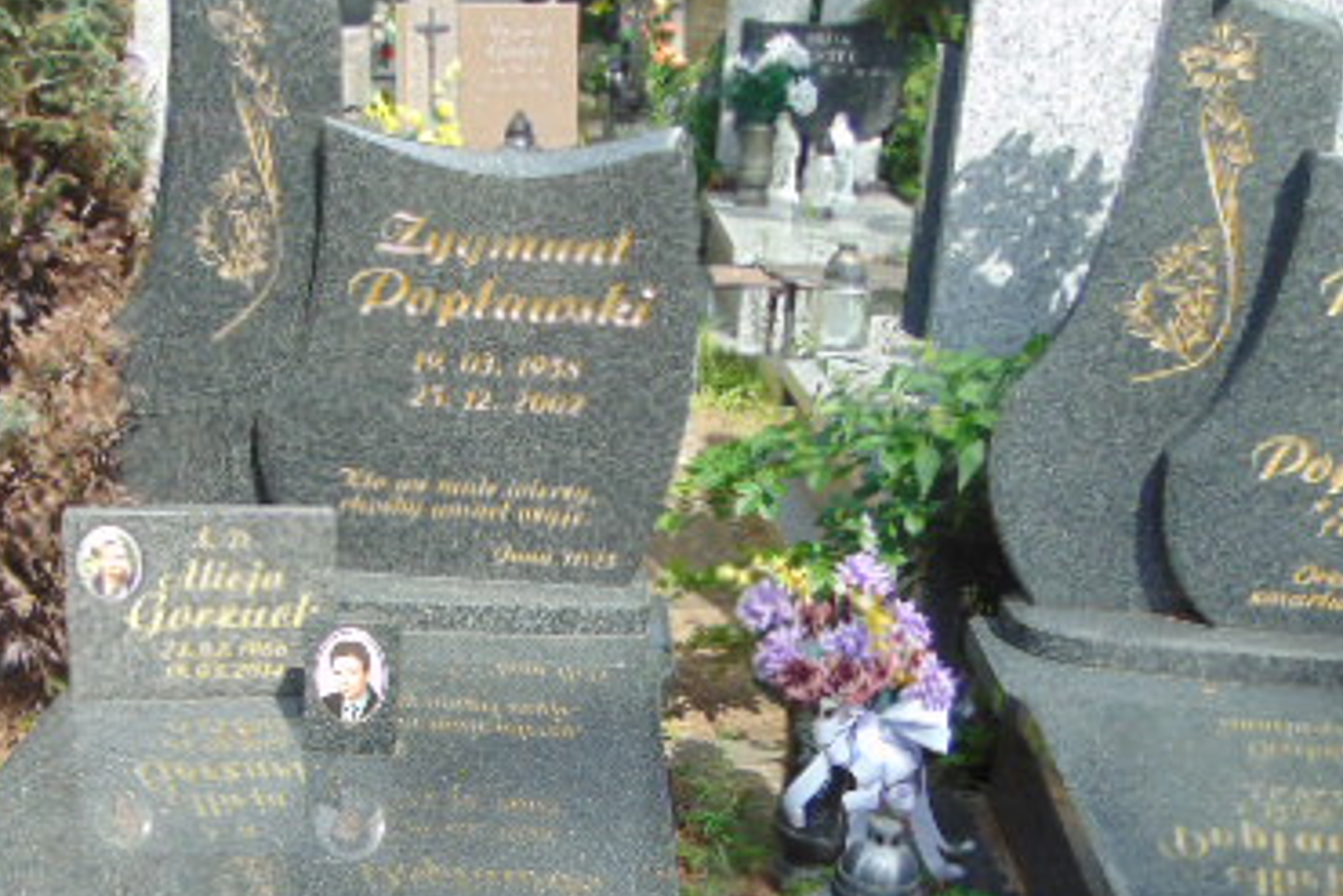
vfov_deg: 28.8
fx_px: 1679
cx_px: 475
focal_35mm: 45
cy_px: 798
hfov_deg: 43.1
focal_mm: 4.5
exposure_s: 1/500
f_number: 3
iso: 80
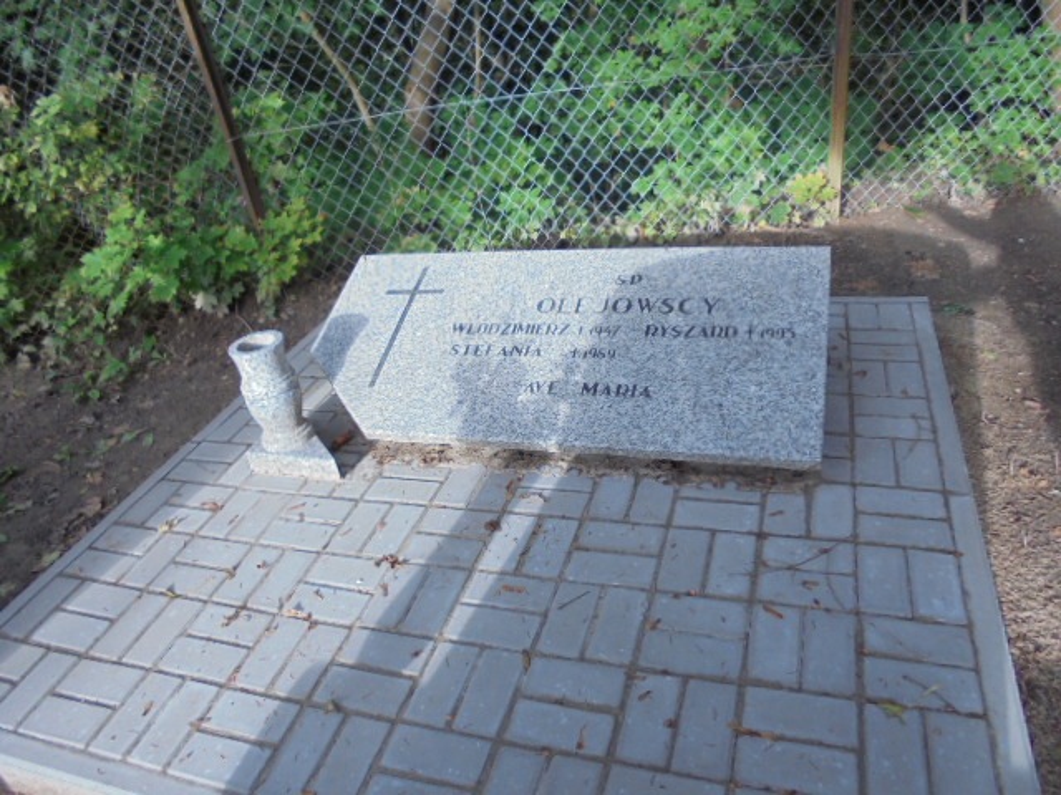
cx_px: 530
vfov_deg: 53.1
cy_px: 398
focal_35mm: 26
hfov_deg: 67.3
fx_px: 797
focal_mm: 4.6
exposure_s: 1/100
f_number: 3.5
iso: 100
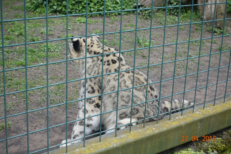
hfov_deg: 28.8
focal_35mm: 70
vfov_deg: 19.5
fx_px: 449
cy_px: 77
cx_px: 116
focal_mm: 25.7
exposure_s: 1/80
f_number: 4.5
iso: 125
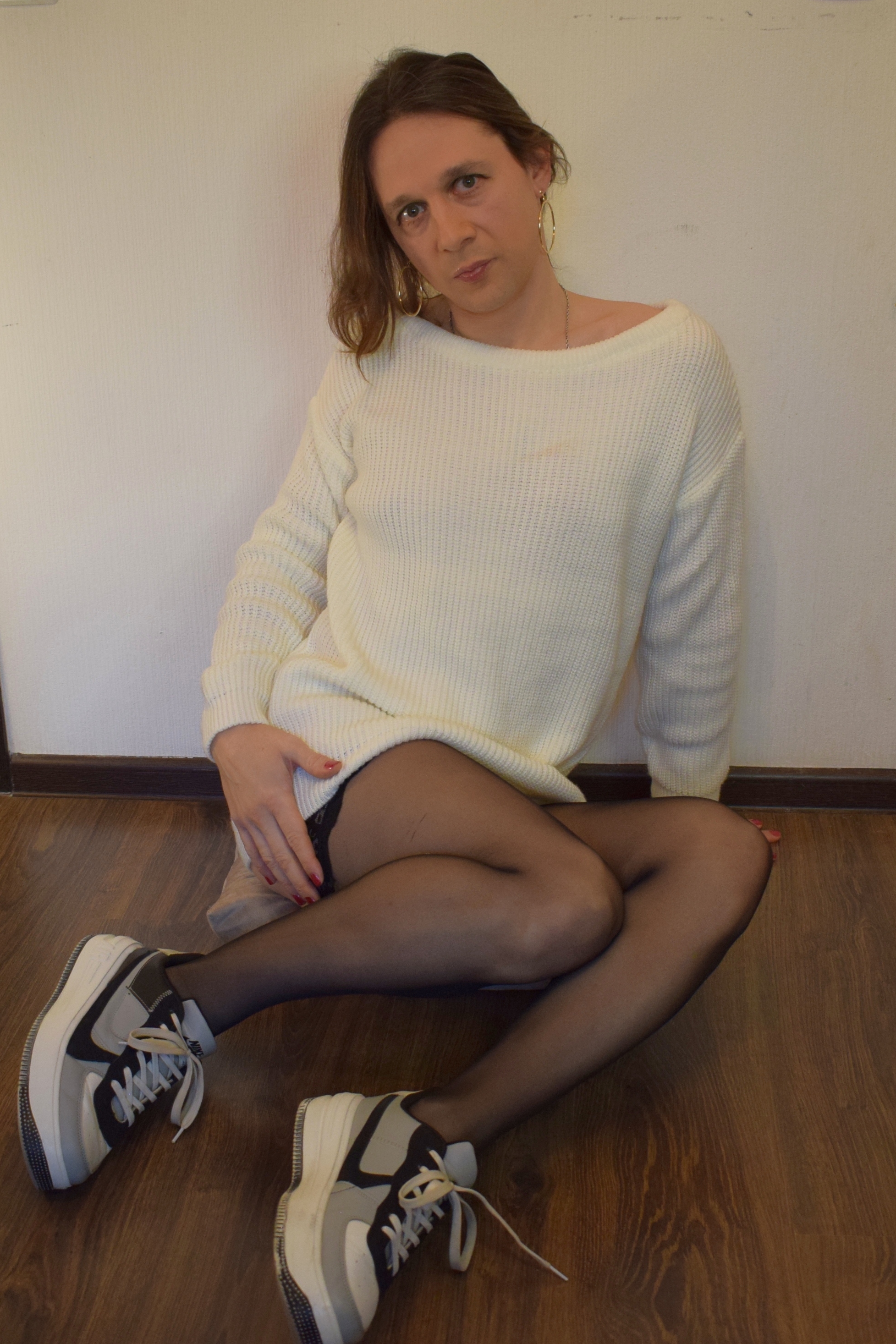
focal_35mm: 46
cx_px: 472
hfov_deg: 29.2
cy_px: 675
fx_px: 1717
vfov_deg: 42.7
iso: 1000
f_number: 3.5
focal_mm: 20
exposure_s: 1/60
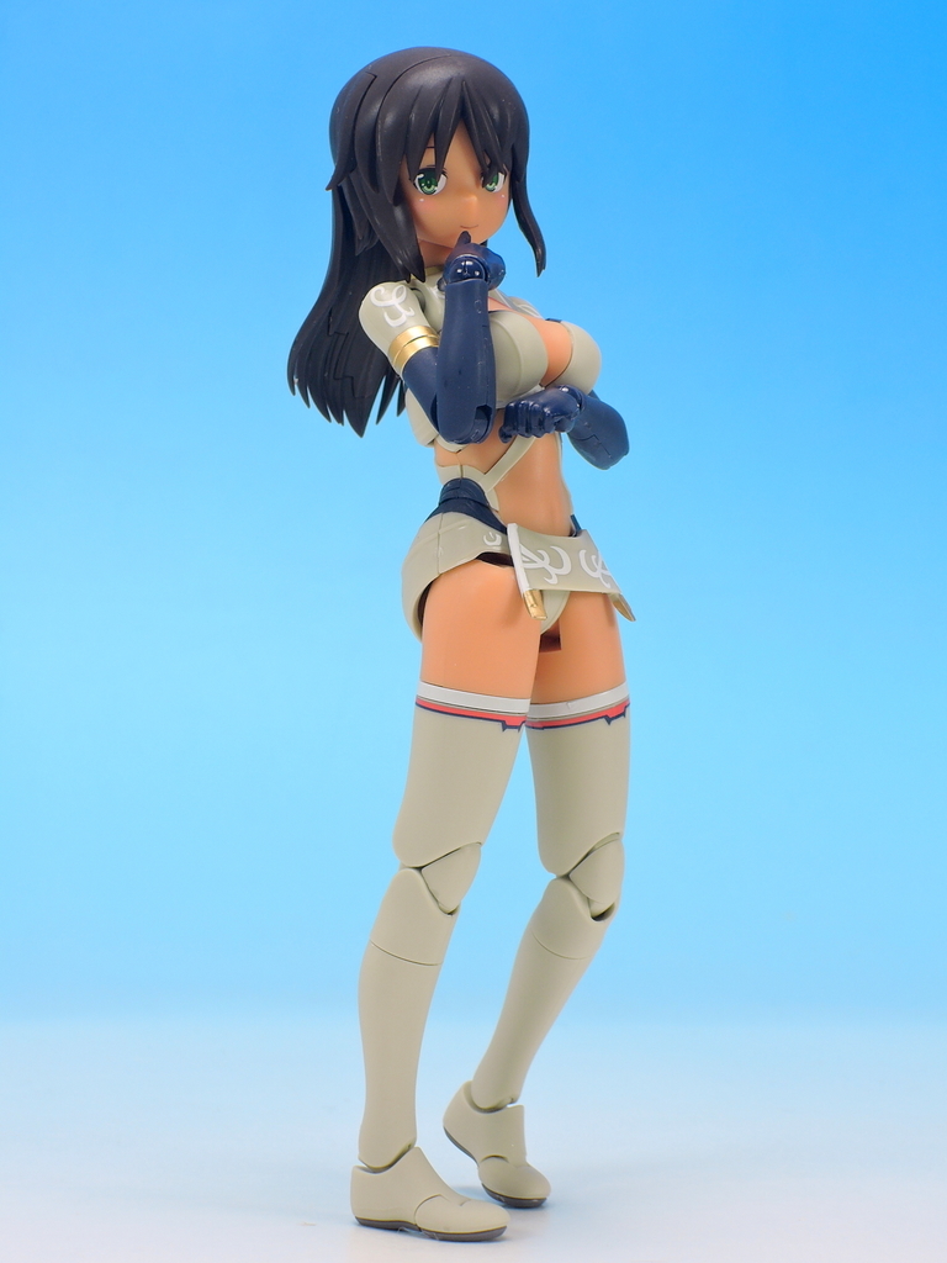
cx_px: 474
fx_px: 3830
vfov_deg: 18.7
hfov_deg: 14.1
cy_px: 632
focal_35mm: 105
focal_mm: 22.4
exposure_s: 1
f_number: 7.3
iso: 80
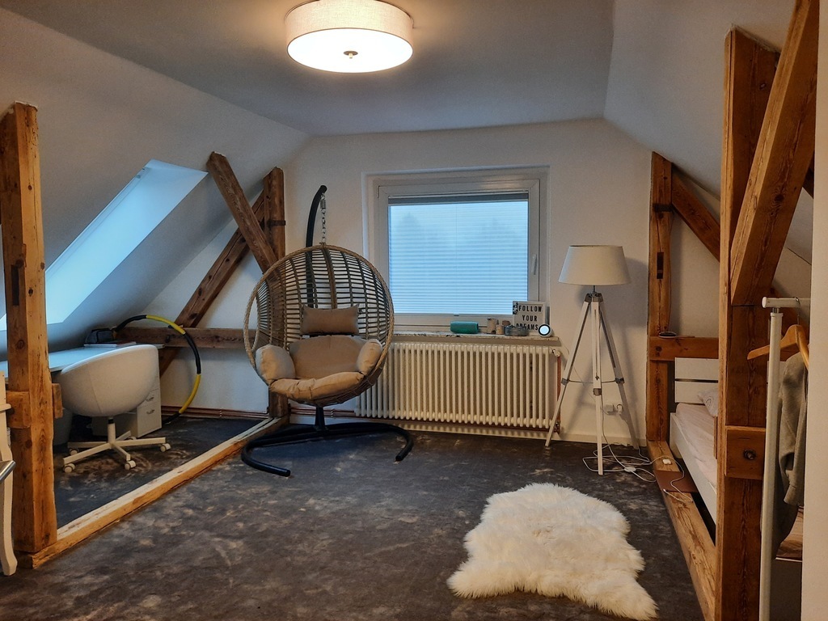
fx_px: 598
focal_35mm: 25
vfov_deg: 54.9
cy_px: 310
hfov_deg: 69.4
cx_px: 414
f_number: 2
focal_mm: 4.6
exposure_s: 1/50
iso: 320
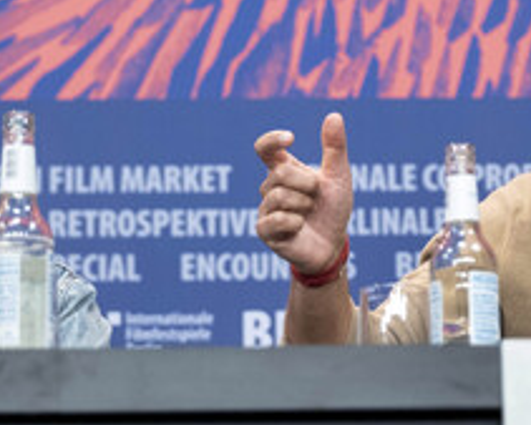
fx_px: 2893
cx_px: 338
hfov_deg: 10.5
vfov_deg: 8.4
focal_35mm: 184
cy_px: 229
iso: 1250
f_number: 2.8
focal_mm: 61
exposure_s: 1/280
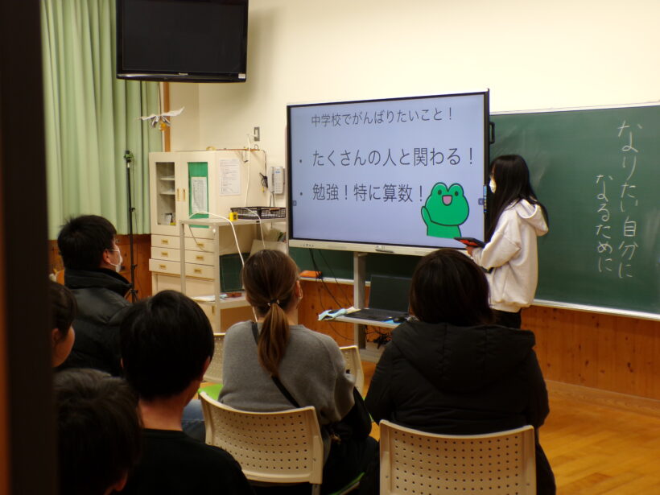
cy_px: 248
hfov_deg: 38.9
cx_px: 330
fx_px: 934
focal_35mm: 49
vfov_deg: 29.7
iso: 169
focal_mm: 8.7
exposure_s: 1/34
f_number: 3.5
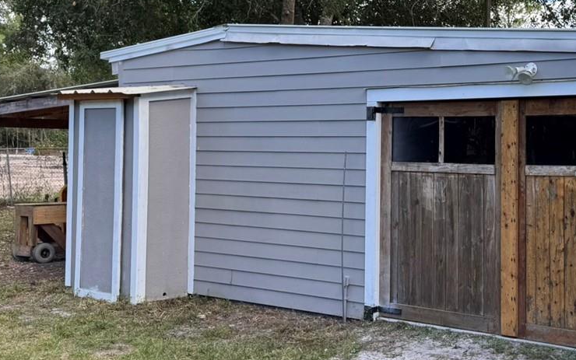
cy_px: 137
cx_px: 462
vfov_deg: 23.5
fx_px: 864
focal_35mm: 55
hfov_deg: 35.7
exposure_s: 1/503
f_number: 1.78
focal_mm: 6.76
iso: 80
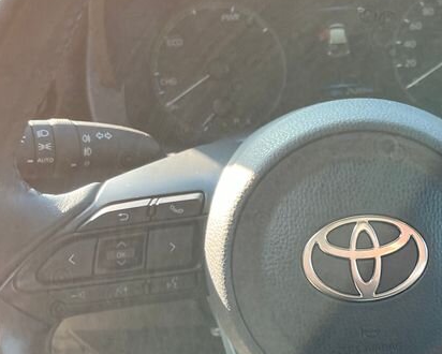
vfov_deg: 24.2
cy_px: 191
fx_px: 825
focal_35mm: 63
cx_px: 356
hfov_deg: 29.3
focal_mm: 5.1
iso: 50
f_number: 1.6
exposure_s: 1/122
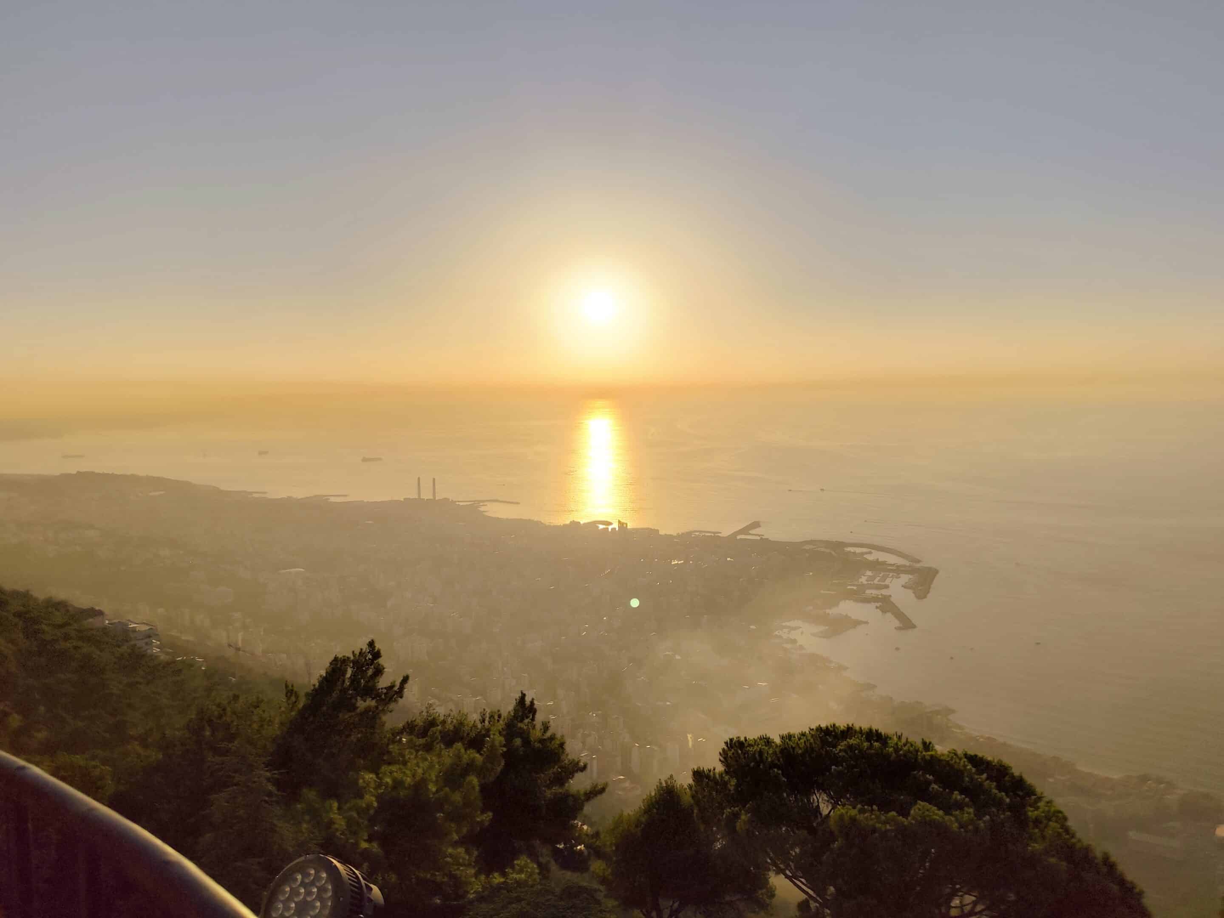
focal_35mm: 26
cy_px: 459
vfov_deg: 53.1
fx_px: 919
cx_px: 612
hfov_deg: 67.3
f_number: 1.65
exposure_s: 1/4180
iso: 50
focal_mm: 6.14
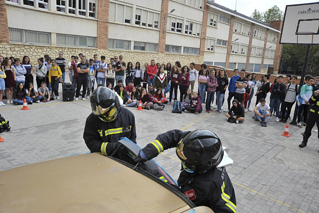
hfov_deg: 65.5
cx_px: 160
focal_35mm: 28
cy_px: 106
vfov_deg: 46.4
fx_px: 248
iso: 800
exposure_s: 1/400
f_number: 10
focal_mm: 28
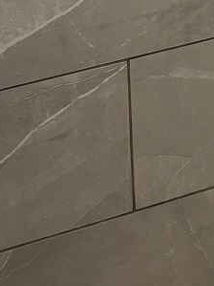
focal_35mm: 139
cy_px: -168
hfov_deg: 10.4
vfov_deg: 13.3
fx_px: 1147
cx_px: 291
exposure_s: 1/60
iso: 125
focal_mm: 5.96
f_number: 1.6
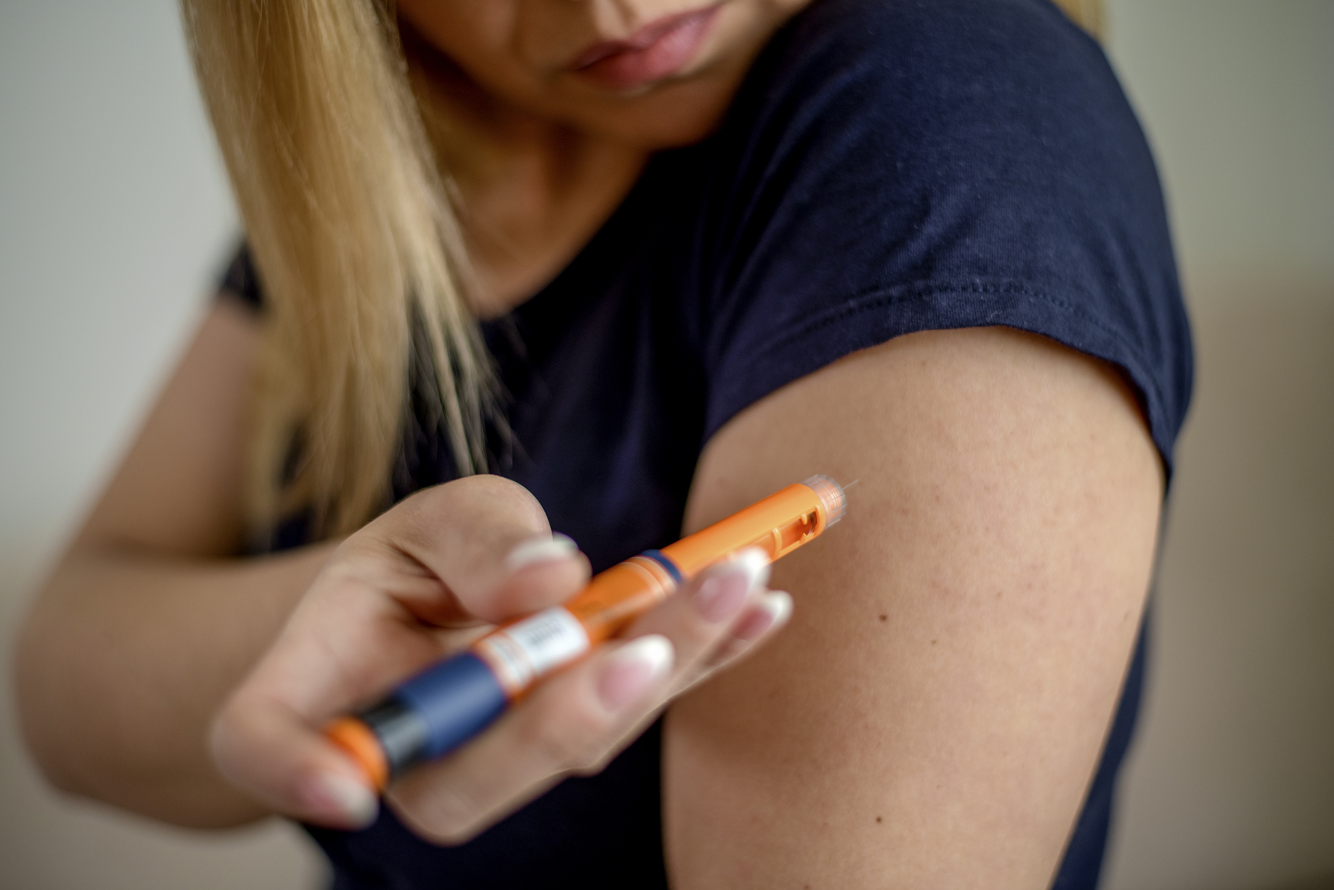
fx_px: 1853
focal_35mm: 50
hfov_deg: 39.6
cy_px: 445
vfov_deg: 27.0
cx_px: 667
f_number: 1.8
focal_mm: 50
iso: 500
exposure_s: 1/125
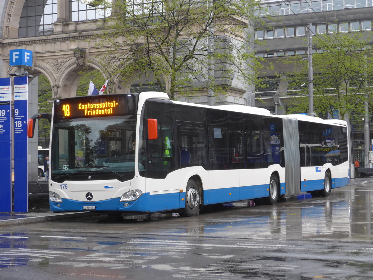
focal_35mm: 74
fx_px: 797
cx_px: 186
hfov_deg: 26.3
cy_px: 140
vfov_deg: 19.9
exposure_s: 1/80
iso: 200
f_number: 4.2
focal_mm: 15
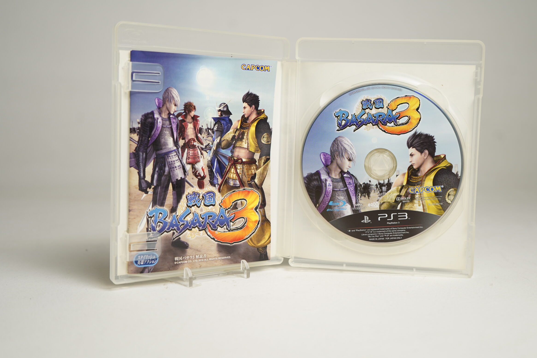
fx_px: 641
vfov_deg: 31.2
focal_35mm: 43
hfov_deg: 45.4
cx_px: 295
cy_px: 168
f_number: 4.5
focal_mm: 39
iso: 160
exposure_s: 1/50
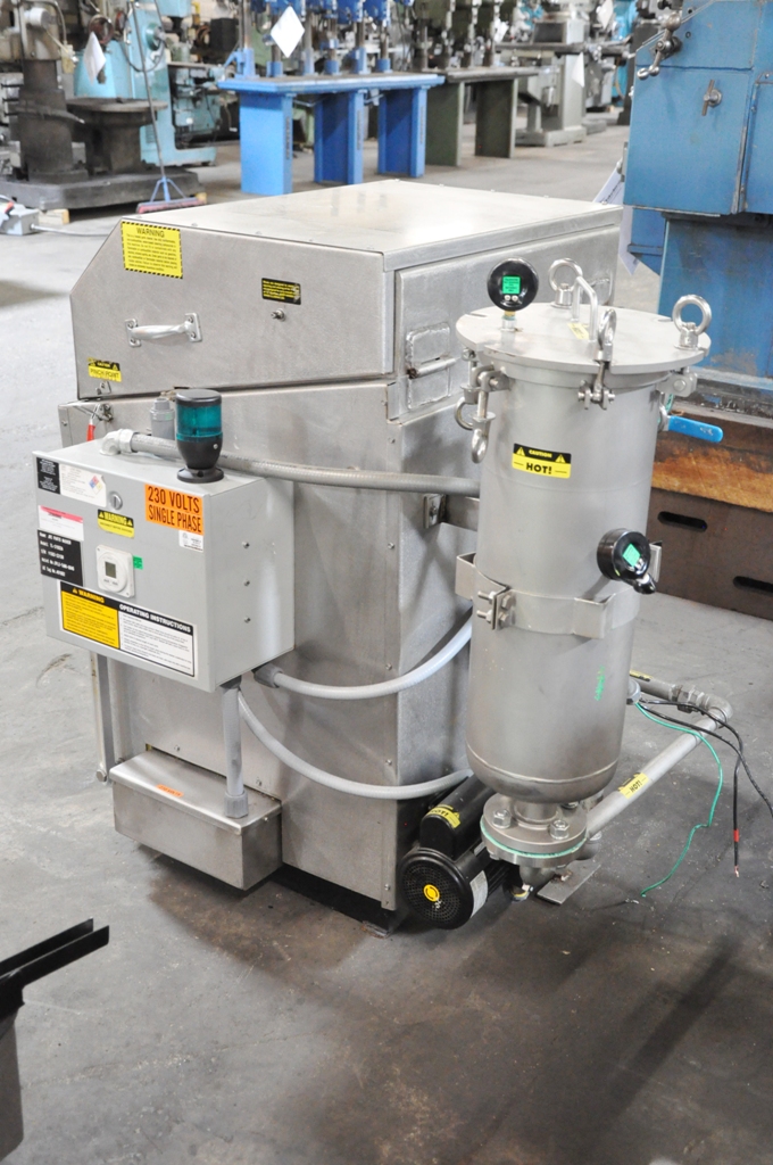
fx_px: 1356
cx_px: 386
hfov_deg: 31.8
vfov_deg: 46.5
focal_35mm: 42
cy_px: 582
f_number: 4
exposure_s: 1/15
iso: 3200
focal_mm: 28
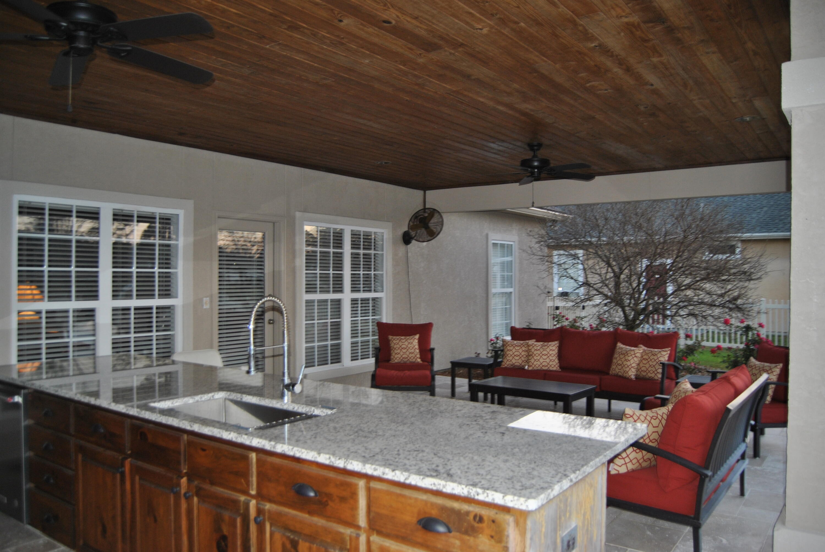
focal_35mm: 27
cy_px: 276
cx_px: 412
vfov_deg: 48.0
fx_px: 619
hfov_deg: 67.3
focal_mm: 18
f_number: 3.5
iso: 200
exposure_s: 1/60
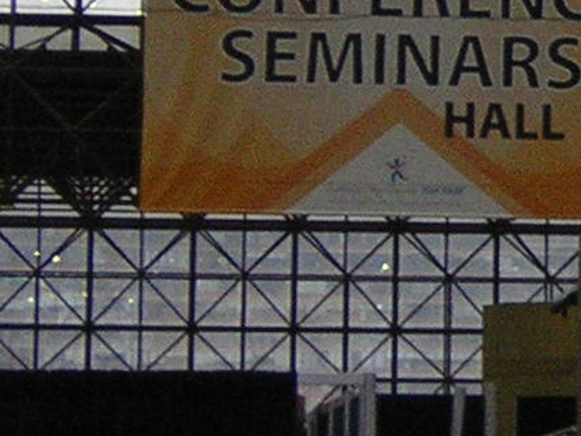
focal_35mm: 264
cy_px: -58
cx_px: 788
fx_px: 4431
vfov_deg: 5.6
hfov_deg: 7.4
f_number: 3.6
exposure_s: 1/60.1
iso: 400
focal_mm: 9.1
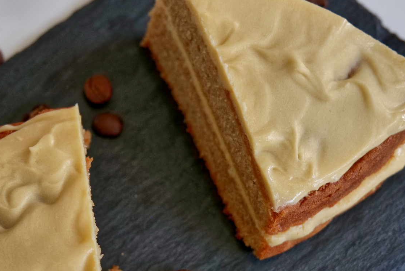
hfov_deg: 19.6
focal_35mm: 103
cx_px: 74
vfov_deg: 13.3
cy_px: 168
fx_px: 1159
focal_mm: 60
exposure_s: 1/80
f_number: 7.1
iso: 1000
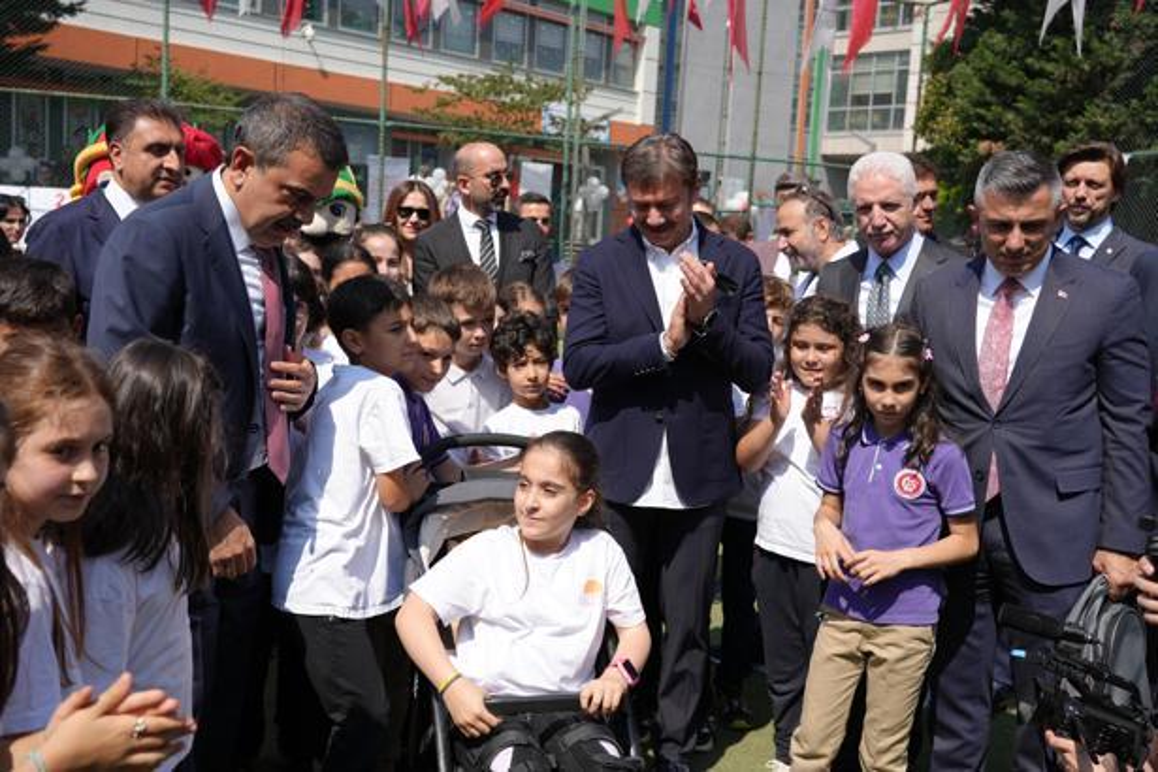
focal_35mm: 36
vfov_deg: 36.9
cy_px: 386
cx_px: 579
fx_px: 1158
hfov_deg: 53.1
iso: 100
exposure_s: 1/640
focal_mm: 36
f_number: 4.5
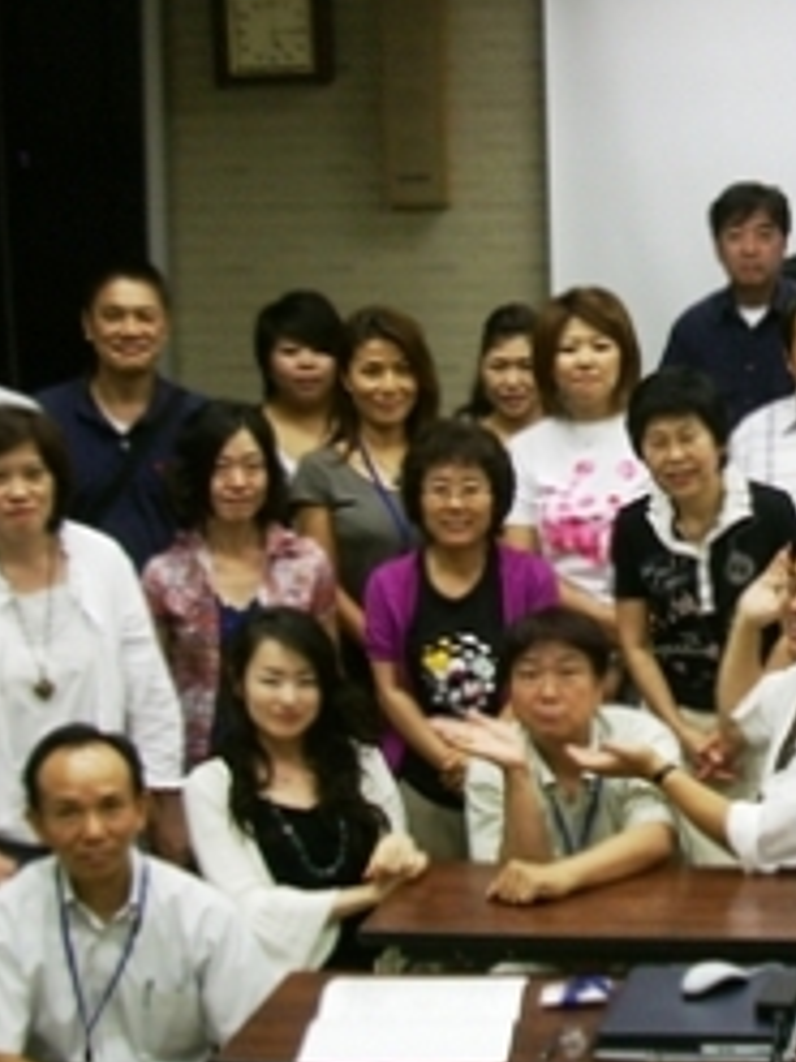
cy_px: 353
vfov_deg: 22.2
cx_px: 863
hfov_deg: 16.3
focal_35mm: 88
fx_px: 2700
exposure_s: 1/20
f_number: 2.6
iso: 100
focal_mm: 5.8
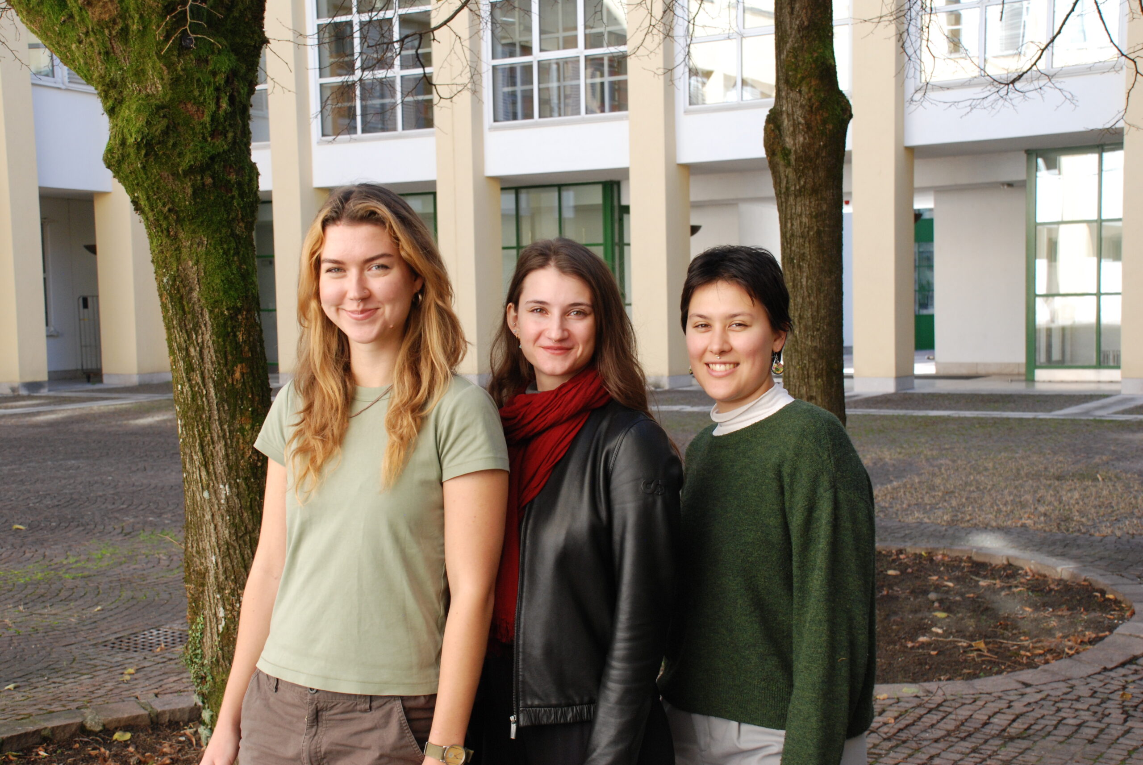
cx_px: 572
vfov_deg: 25.8
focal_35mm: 52
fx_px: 1669
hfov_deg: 37.8
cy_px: 382
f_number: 4.5
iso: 400
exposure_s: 1/180
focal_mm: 35
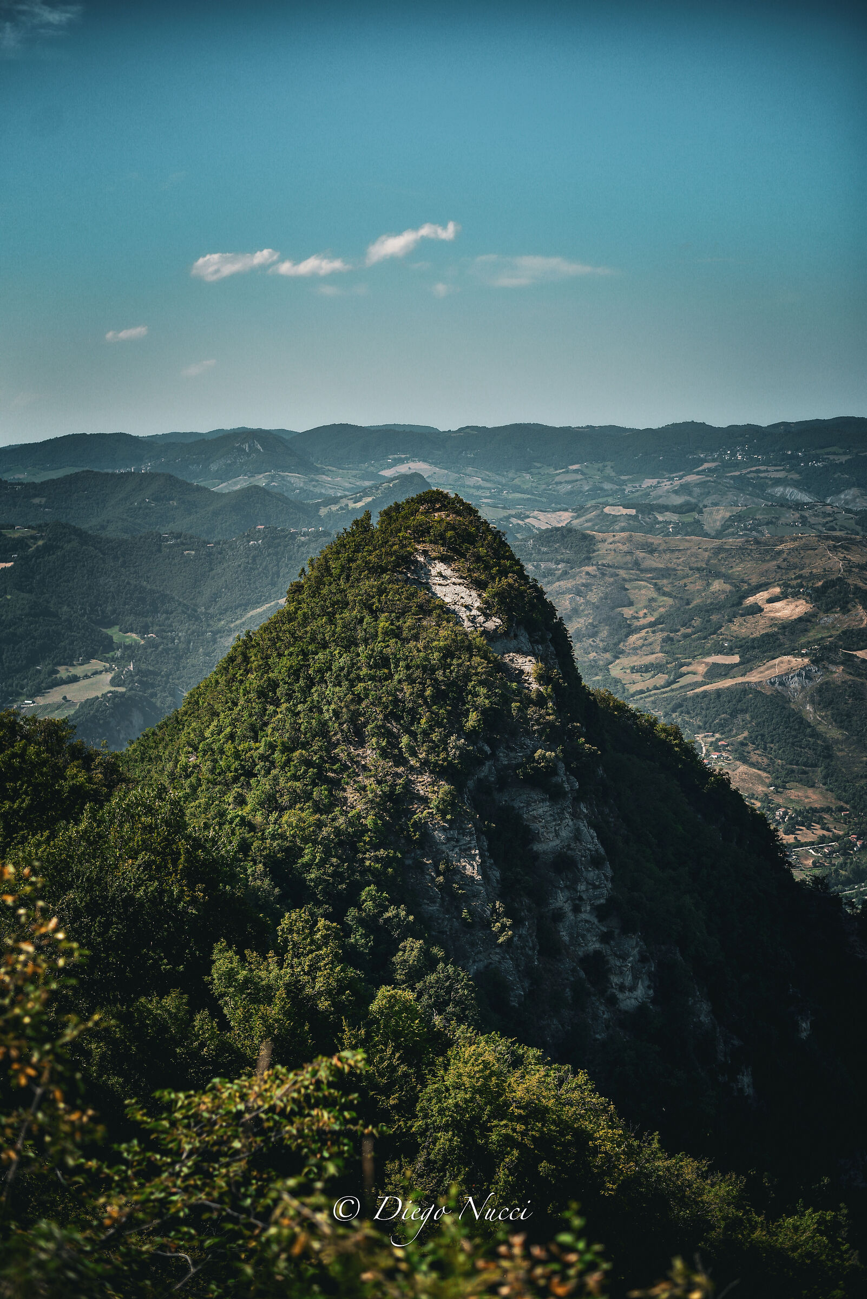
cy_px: 650
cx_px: 434
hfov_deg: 27.0
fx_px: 1805
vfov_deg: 39.6
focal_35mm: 50
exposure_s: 1/2000
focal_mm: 50
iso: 100
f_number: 2.8
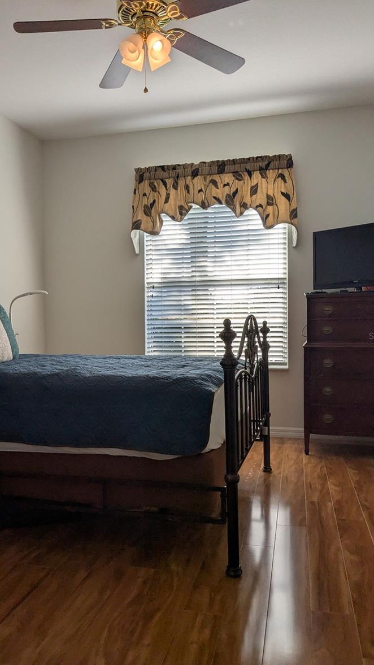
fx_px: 529
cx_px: 155
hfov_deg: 38.8
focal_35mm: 30
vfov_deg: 64.3
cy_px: 336
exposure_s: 1/835
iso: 47
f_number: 1.73
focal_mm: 4.38
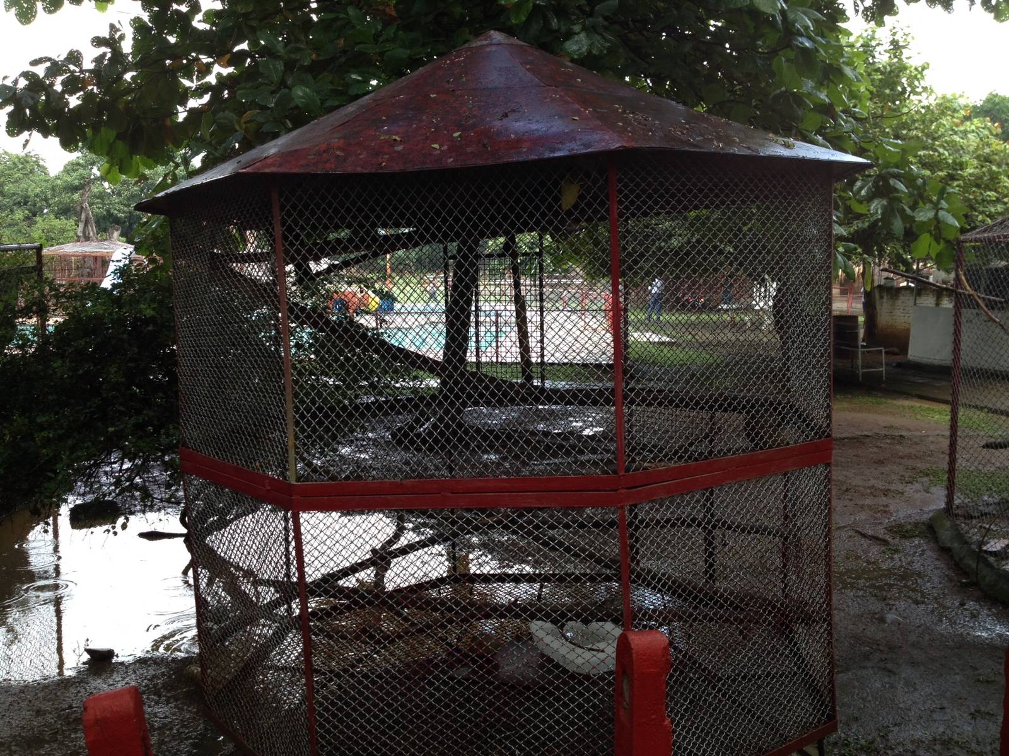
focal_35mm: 35
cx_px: 504
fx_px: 1020
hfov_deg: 52.6
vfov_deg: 40.7
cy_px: 378
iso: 50
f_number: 2.4
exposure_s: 1/193
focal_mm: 4.28
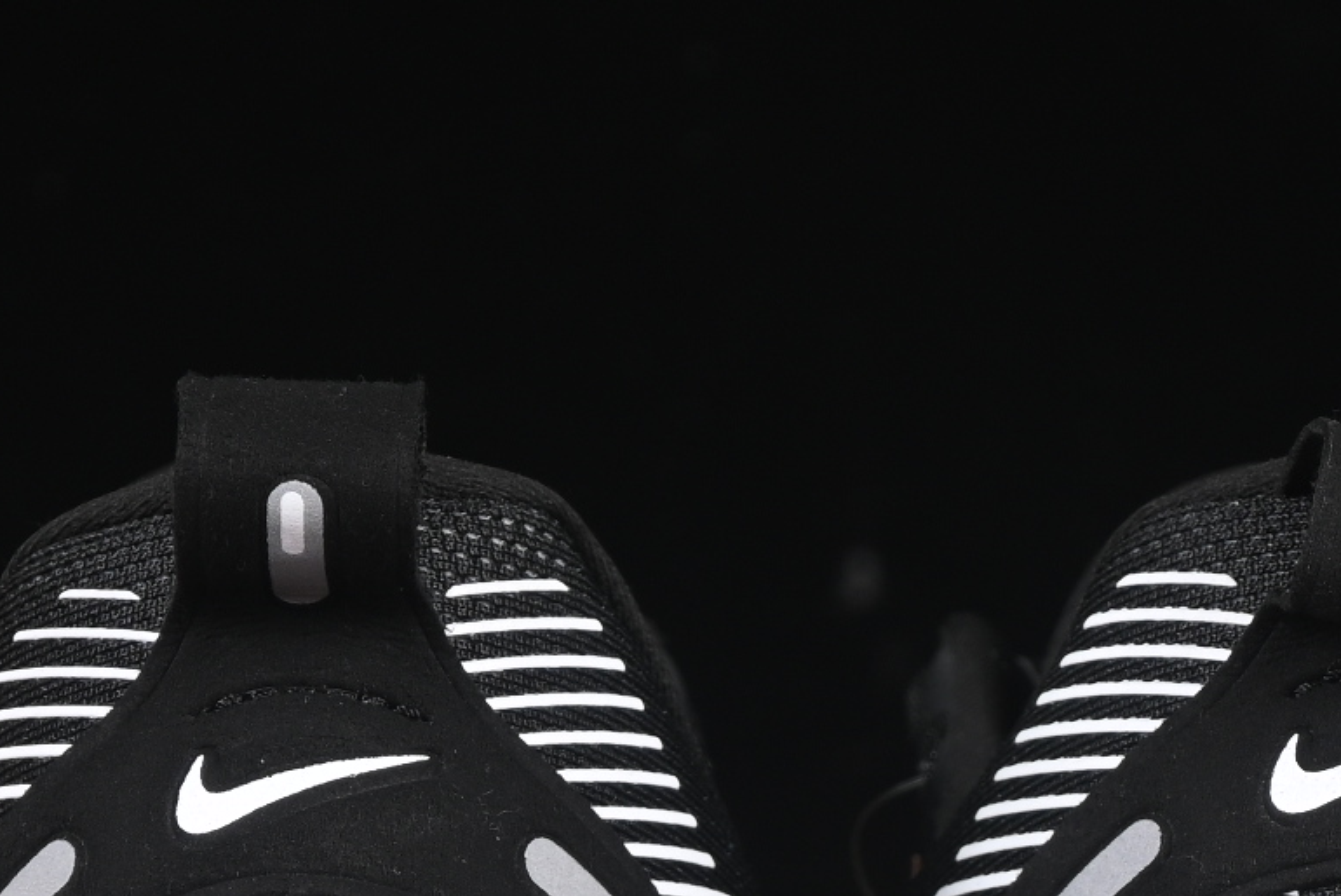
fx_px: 10098
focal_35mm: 271
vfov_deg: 5.1
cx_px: 839
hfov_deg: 7.6
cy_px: 823
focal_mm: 50
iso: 160
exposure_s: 1/50
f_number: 6.3
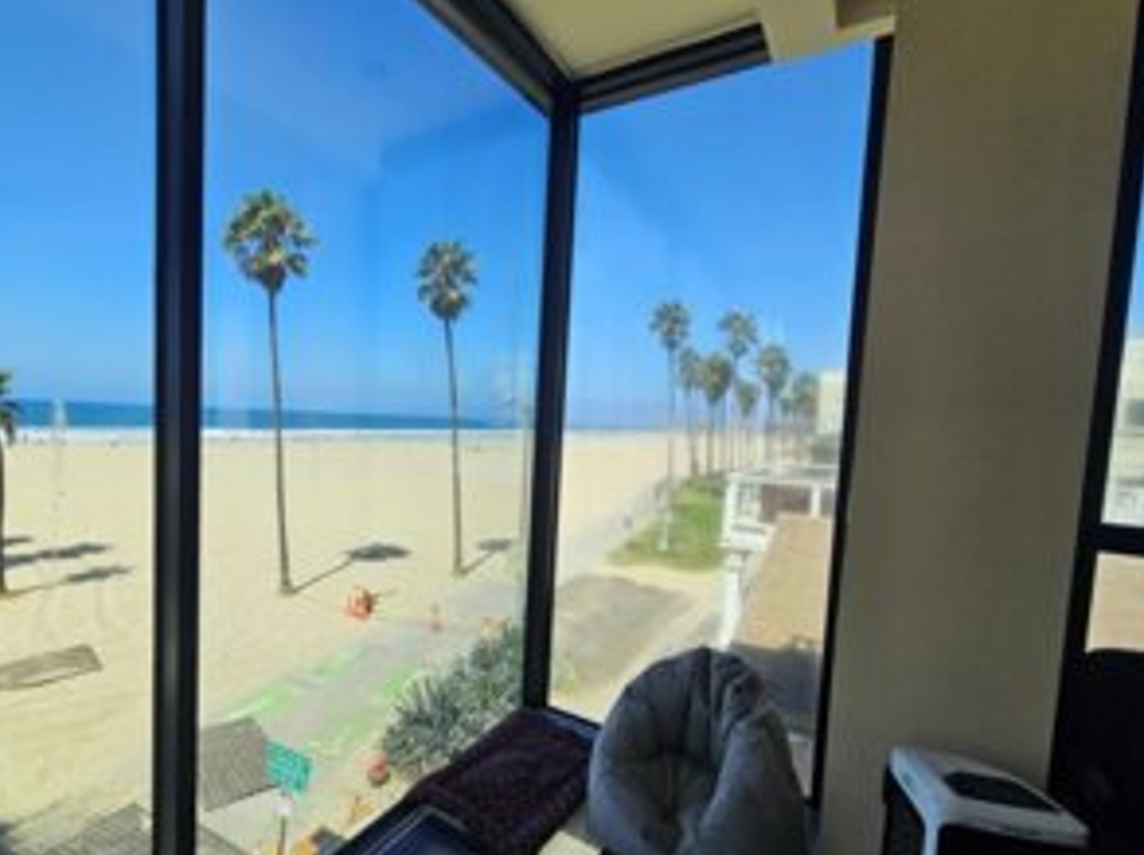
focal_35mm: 16
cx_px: 465
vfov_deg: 77.9
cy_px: 457
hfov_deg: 93.5
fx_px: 528
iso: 64
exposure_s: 1/277
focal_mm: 2.2
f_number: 2.2
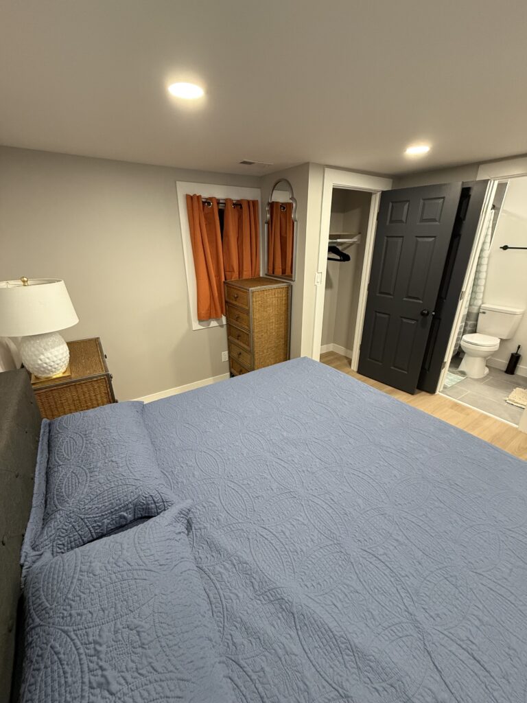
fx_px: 284
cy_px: 352
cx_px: 264
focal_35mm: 14
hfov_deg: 85.7
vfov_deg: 102.1
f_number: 2.2
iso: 320
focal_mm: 2.22
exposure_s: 1/60
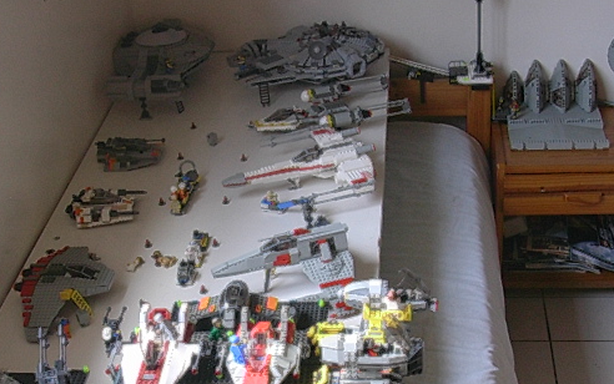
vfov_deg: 20.9
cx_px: 281
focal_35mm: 62
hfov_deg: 32.9
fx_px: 1038
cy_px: 257
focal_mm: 6.7
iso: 70
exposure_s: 1/31
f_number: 2.9
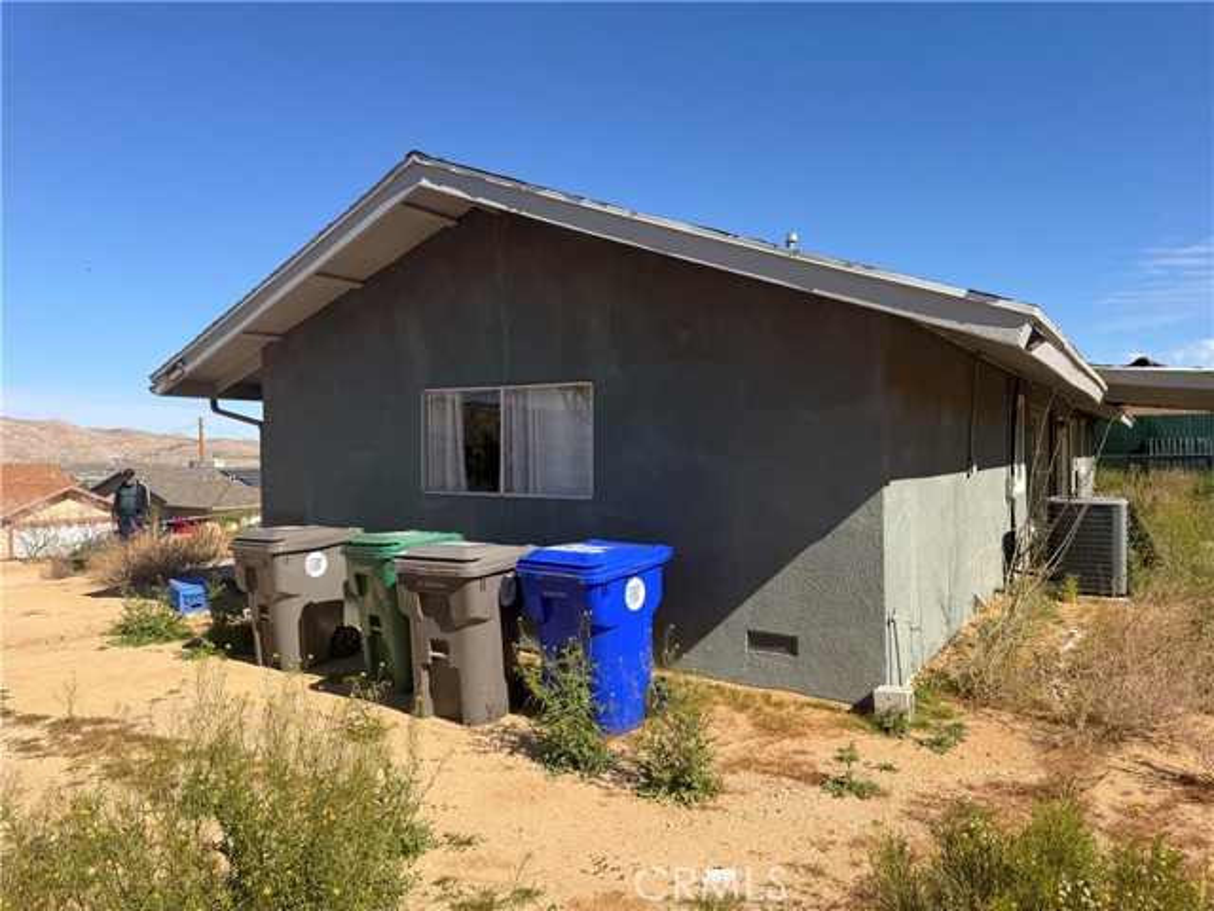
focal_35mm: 24
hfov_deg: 71.6
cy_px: 456
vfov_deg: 56.8
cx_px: 607
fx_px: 842
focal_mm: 6.76
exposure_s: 1/4975
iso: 80
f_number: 1.78
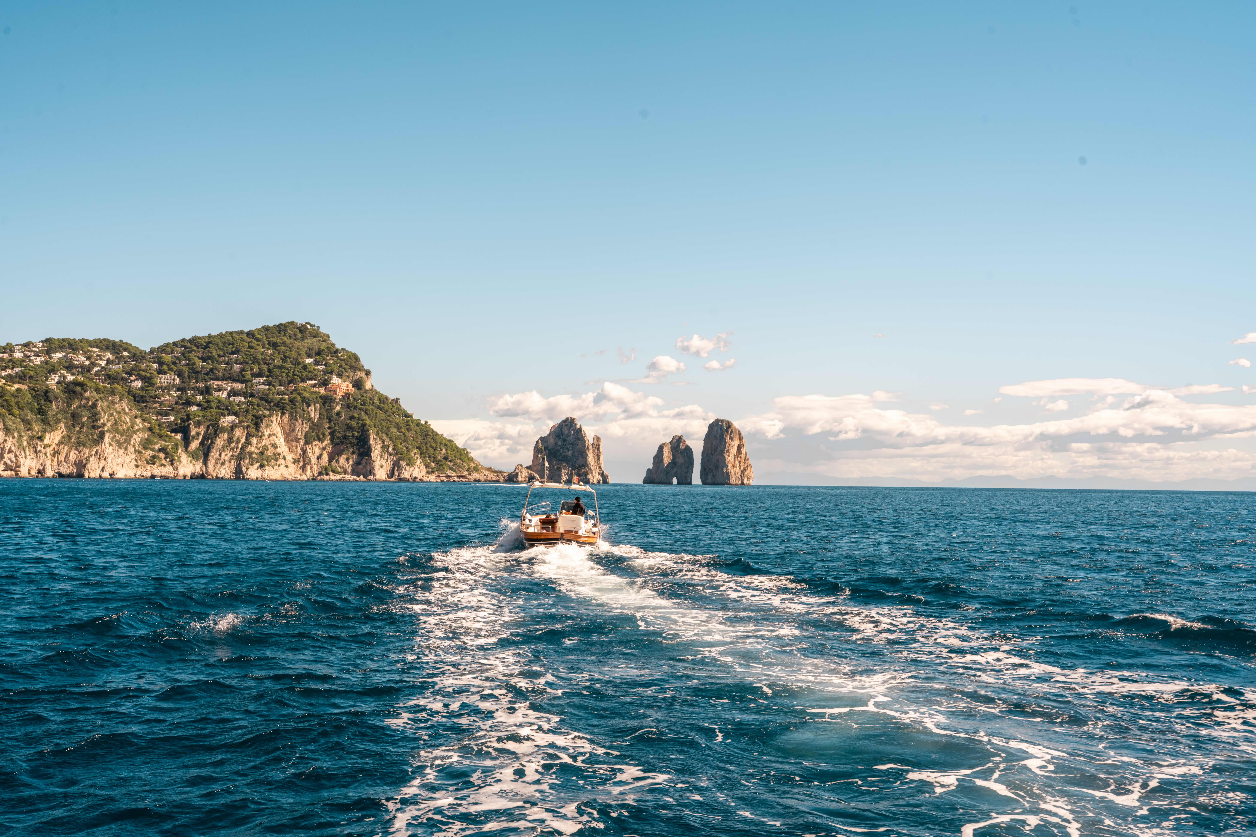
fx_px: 1221
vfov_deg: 37.9
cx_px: 628
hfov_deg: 54.4
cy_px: 418
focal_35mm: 35
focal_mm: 35
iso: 100
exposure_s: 1/200
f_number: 11
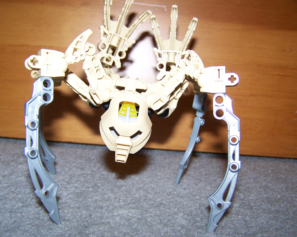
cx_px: 142
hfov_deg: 45.8
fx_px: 352
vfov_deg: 37.3
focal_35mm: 40
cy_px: 118
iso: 80
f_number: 2.8
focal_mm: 6.3
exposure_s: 1/60
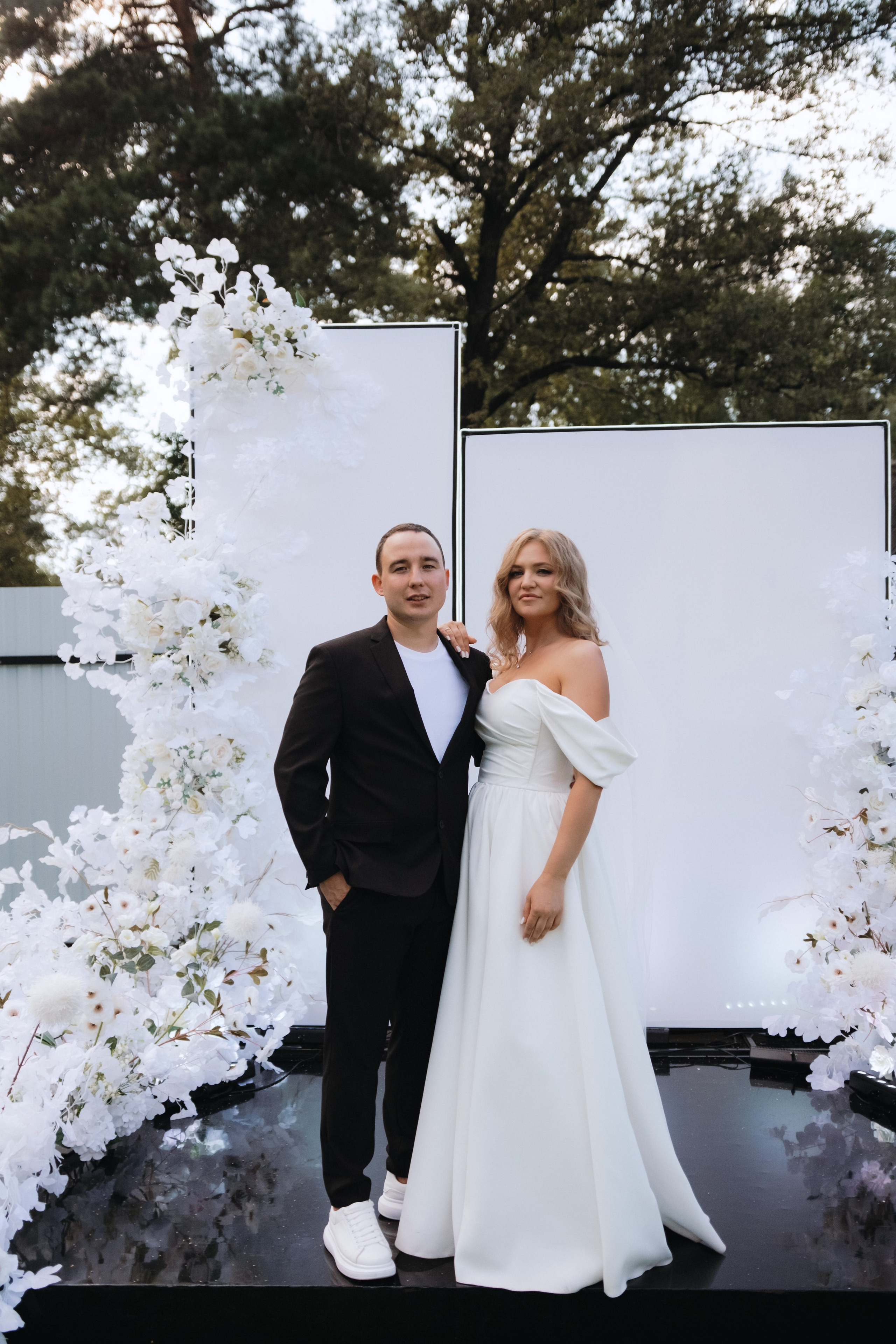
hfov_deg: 37.9
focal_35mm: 35
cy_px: 672
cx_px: 448
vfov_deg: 54.4
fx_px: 1307
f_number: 1.8
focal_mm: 23
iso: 640
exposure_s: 1/4000
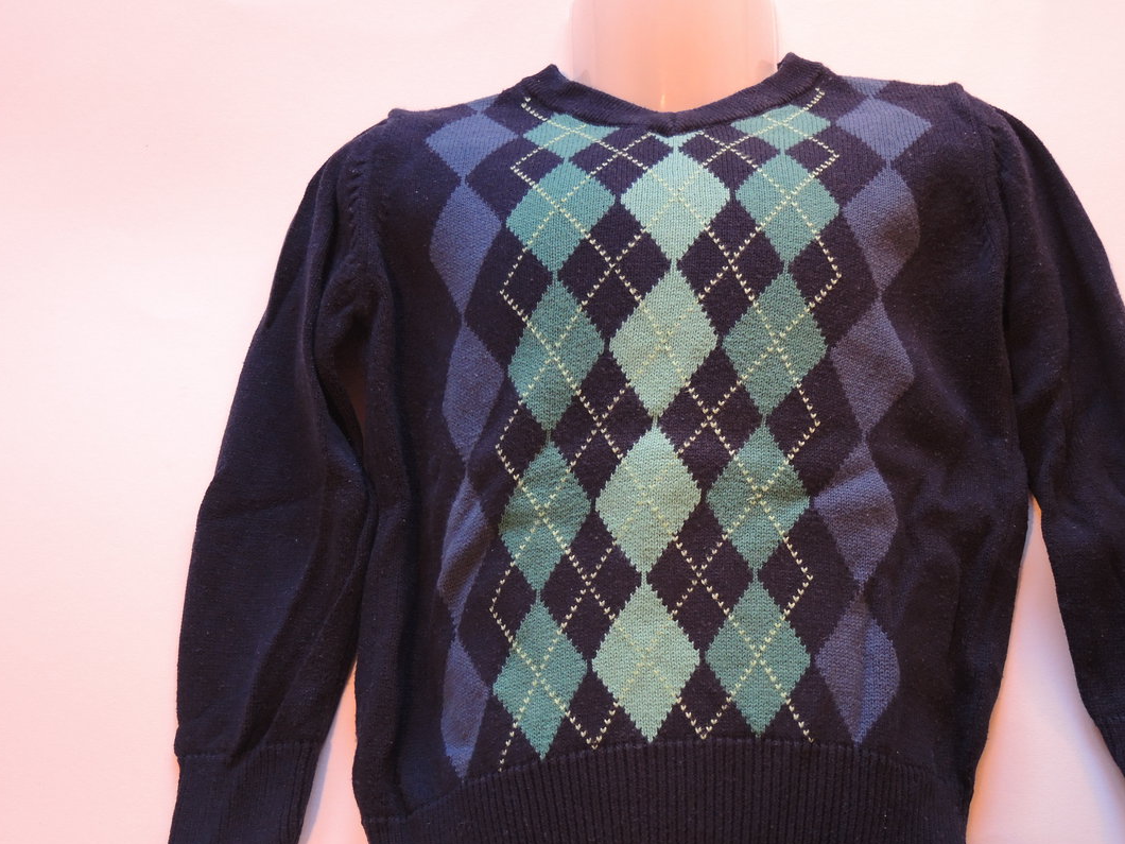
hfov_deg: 42.7
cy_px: 480
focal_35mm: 44
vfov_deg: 32.8
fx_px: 1430
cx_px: 696
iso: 400
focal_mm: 7.6
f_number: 2.2
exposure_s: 1/13
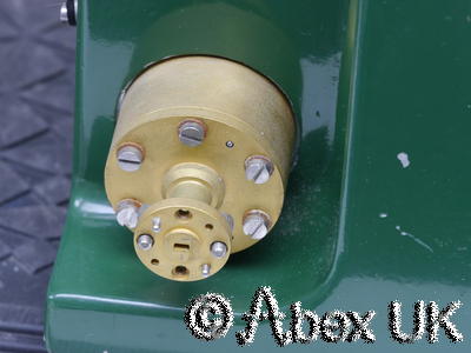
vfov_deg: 5.3
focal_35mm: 280
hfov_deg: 7.1
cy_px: 176
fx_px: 3810
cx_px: 236
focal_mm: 140
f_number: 11
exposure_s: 1/5
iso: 400
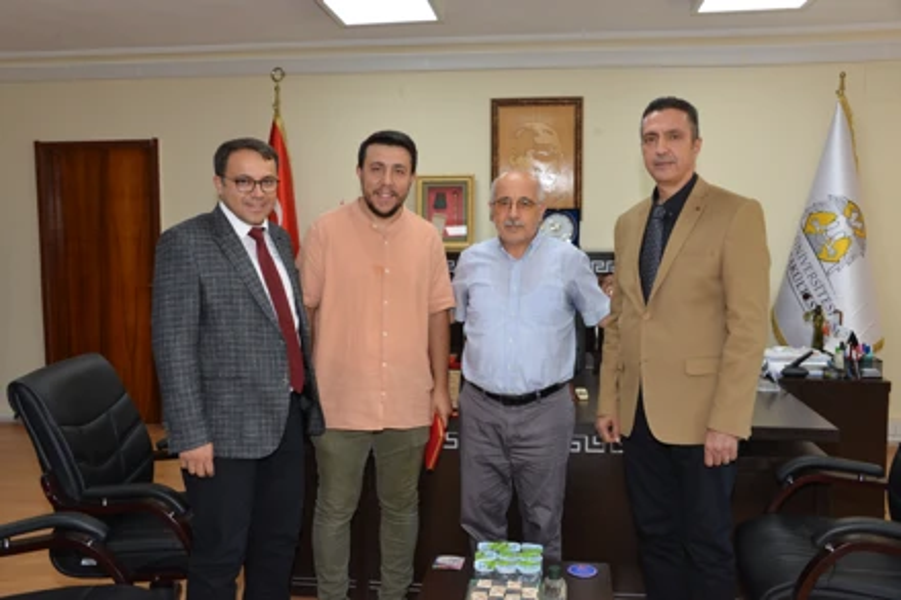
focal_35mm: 35
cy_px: 300
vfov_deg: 37.8
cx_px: 450
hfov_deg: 54.5
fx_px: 876
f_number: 8
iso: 1250
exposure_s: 1/100
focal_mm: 35
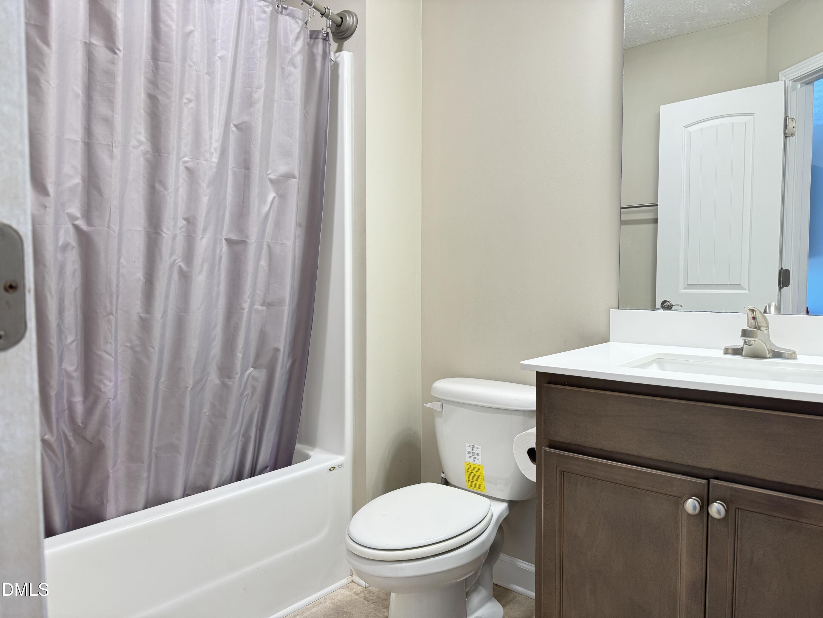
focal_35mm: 24
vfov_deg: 56.8
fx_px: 571
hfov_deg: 71.6
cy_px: 309
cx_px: 412
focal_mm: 6.76
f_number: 1.78
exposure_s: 1/60
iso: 125
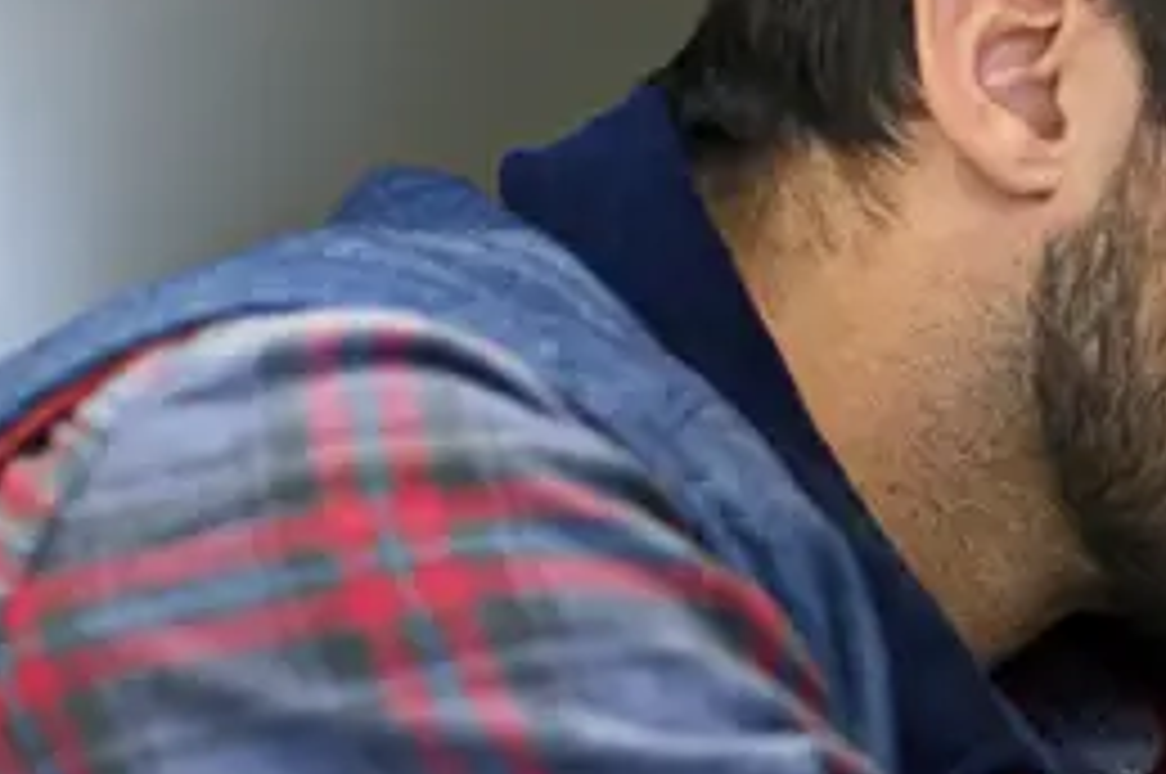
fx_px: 5629
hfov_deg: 11.5
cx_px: 1540
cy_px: 680
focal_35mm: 174
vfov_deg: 7.8
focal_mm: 50
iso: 500
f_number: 2
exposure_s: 1/160
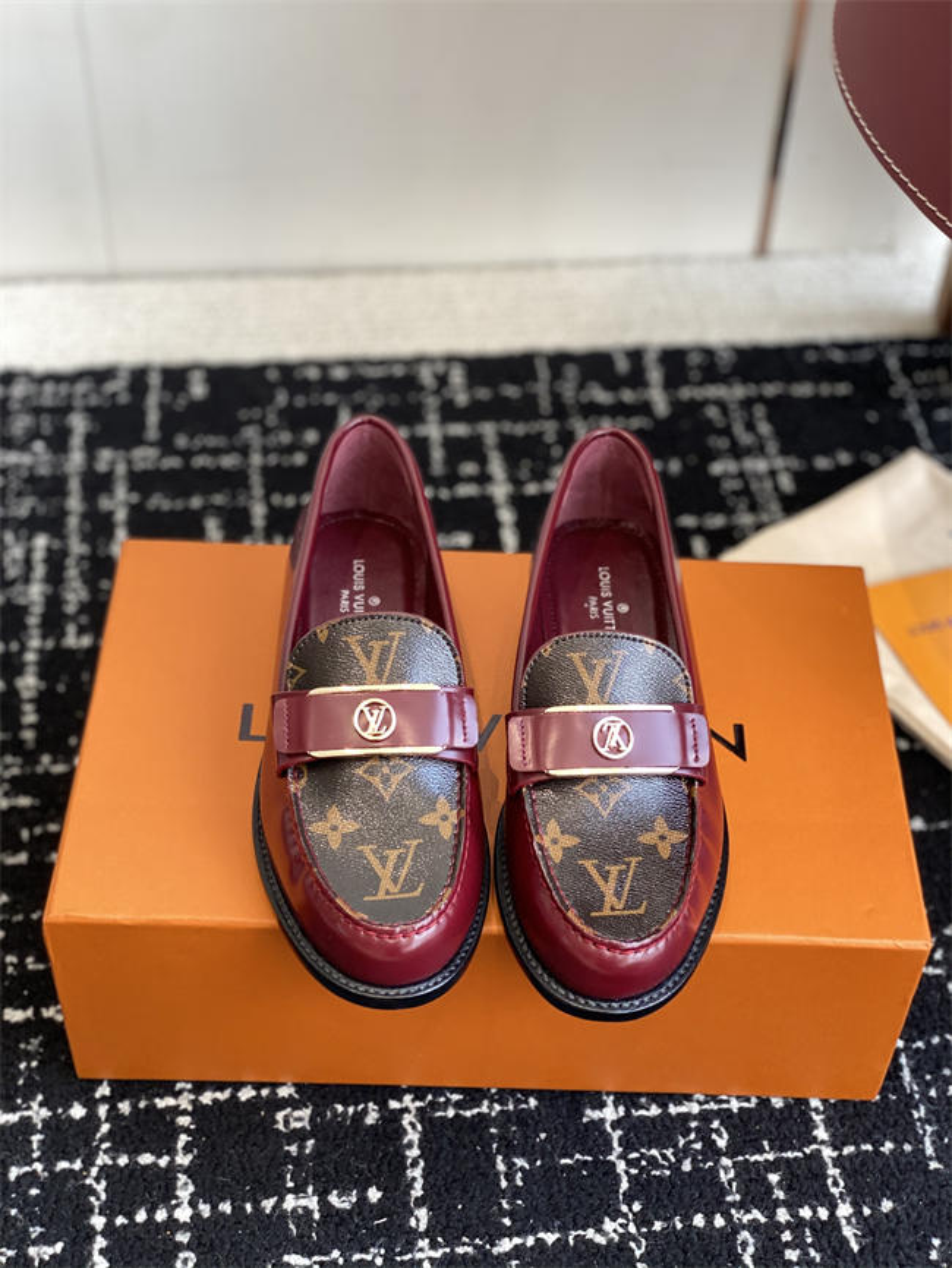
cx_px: 476
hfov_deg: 28.0
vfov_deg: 36.8
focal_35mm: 52
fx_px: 1906
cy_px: 634
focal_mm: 6
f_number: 2
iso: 64
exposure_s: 1/122
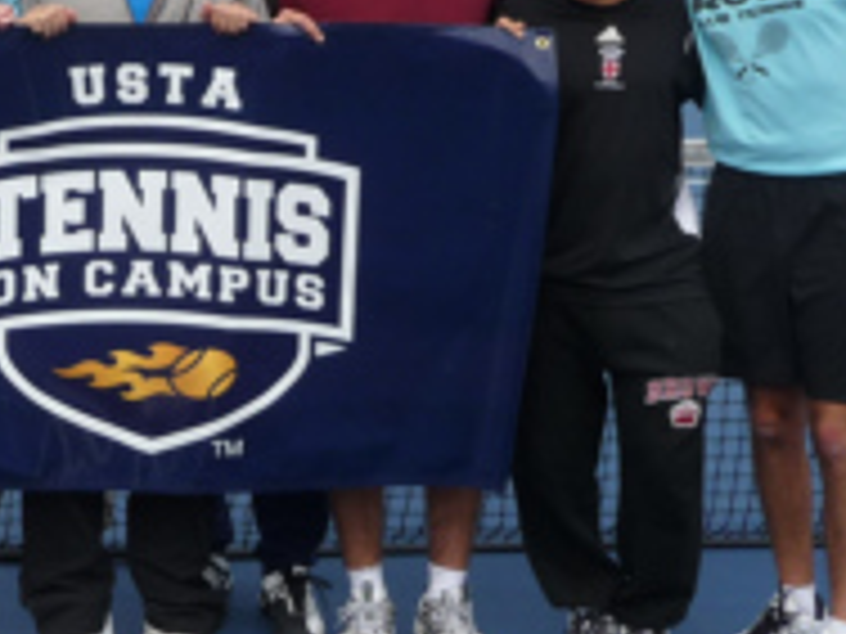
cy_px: 117
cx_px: 86
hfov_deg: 23.5
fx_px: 1980
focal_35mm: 81
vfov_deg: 18.0
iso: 100
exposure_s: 1/400
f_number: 3.3
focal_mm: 4.7
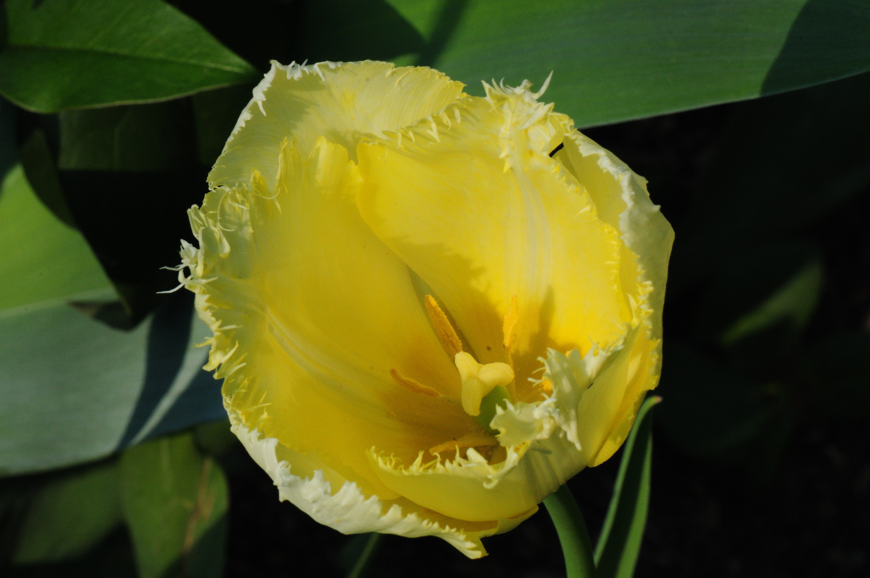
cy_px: 289
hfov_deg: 13.1
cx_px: 435
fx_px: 3802
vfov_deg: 8.7
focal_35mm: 158
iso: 500
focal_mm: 105
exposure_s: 1/125
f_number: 25
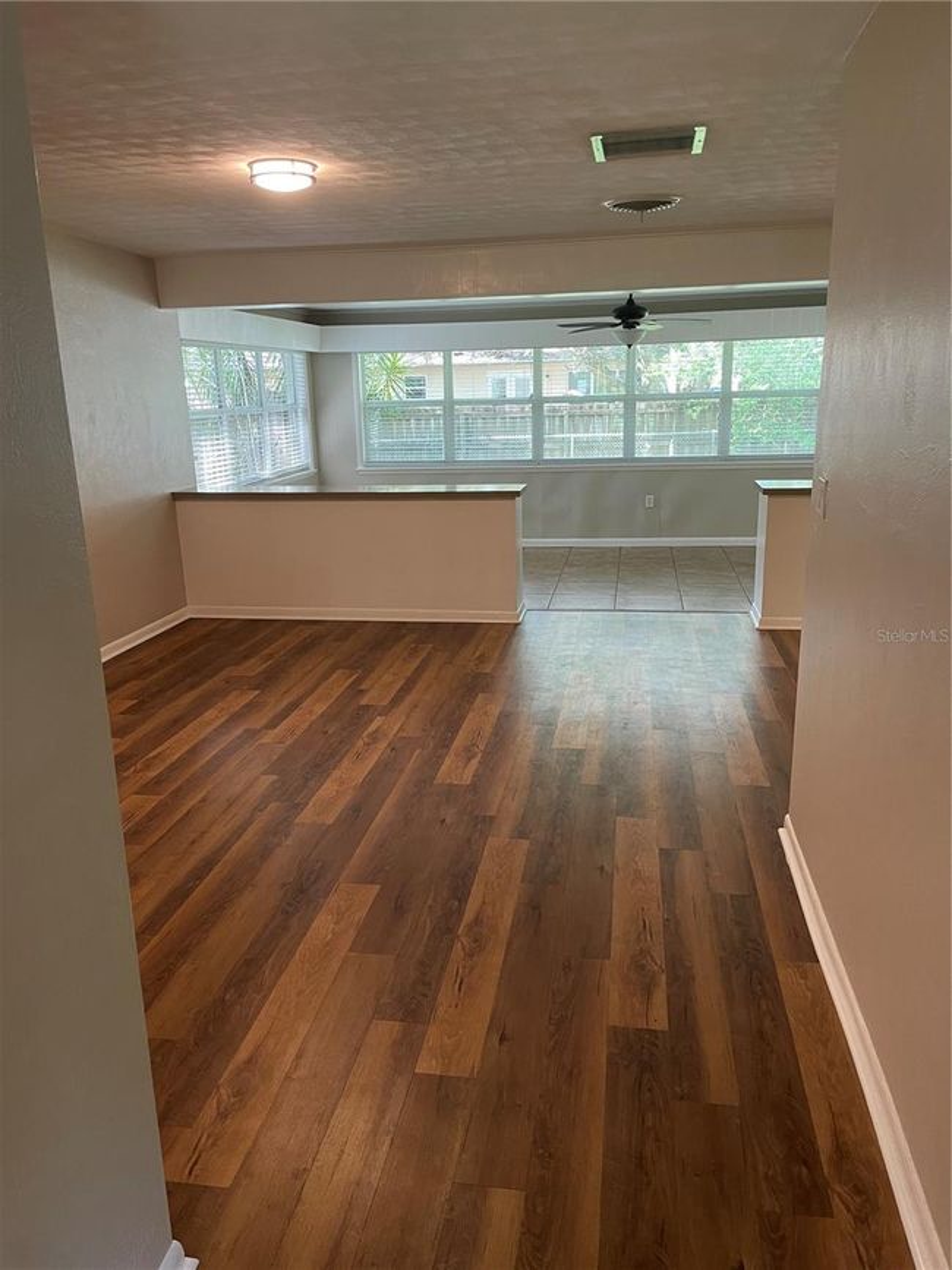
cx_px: 476
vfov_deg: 67.3
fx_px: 954
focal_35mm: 26
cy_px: 635
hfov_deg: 53.1
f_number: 1.6
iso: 200
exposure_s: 1/60
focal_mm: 4.2
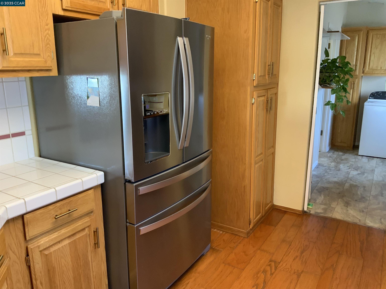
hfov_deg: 61.7
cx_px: 193
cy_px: 144
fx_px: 323
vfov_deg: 48.2
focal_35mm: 29
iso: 160
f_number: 1.8
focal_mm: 3
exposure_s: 1/60
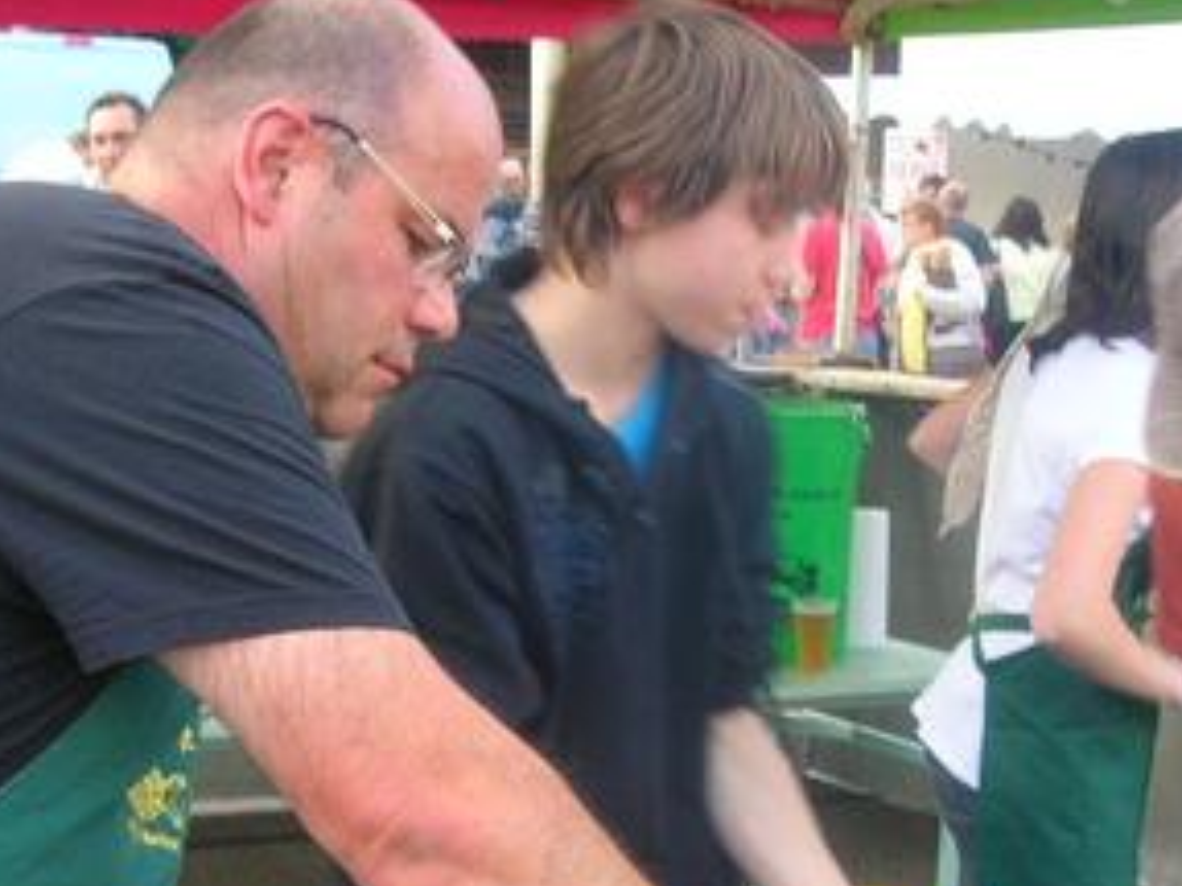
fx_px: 2662
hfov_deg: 24.9
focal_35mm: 78
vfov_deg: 18.6
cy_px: 750
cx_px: 770
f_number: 2.8
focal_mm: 5.8
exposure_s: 1/45.8
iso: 50
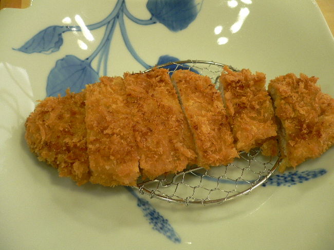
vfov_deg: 40.7
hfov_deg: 52.6
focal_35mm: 35
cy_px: 125
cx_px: 167
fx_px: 338
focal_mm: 5.8
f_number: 2.8
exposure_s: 1/15
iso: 150
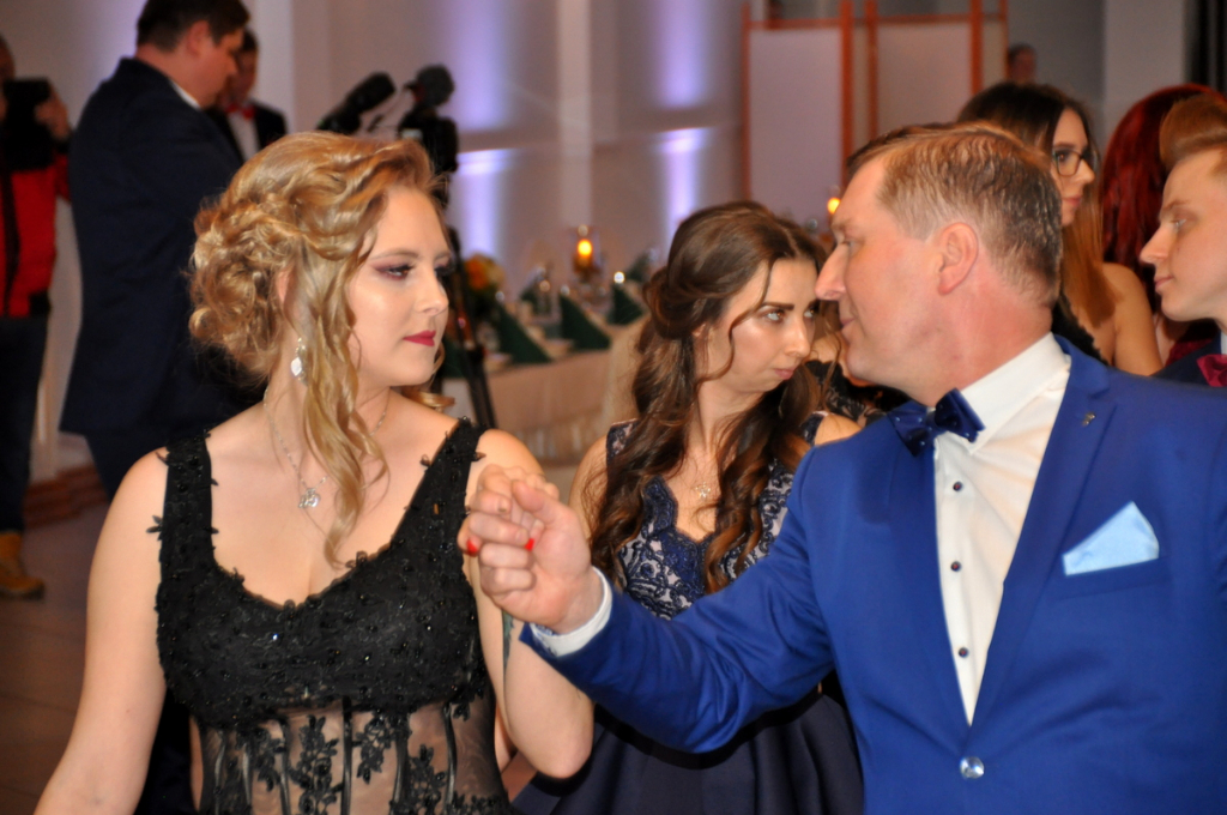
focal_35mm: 153
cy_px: 408
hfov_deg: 13.4
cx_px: 614
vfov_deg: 8.9
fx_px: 5208
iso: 800
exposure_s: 1/60
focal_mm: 102
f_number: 5.6
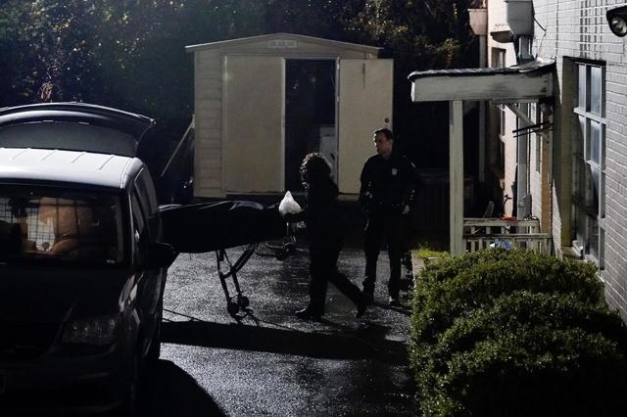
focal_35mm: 114
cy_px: 208
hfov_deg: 18.0
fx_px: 1984
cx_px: 314
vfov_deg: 12.0
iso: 12800
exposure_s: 1/100
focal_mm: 114
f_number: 5.6
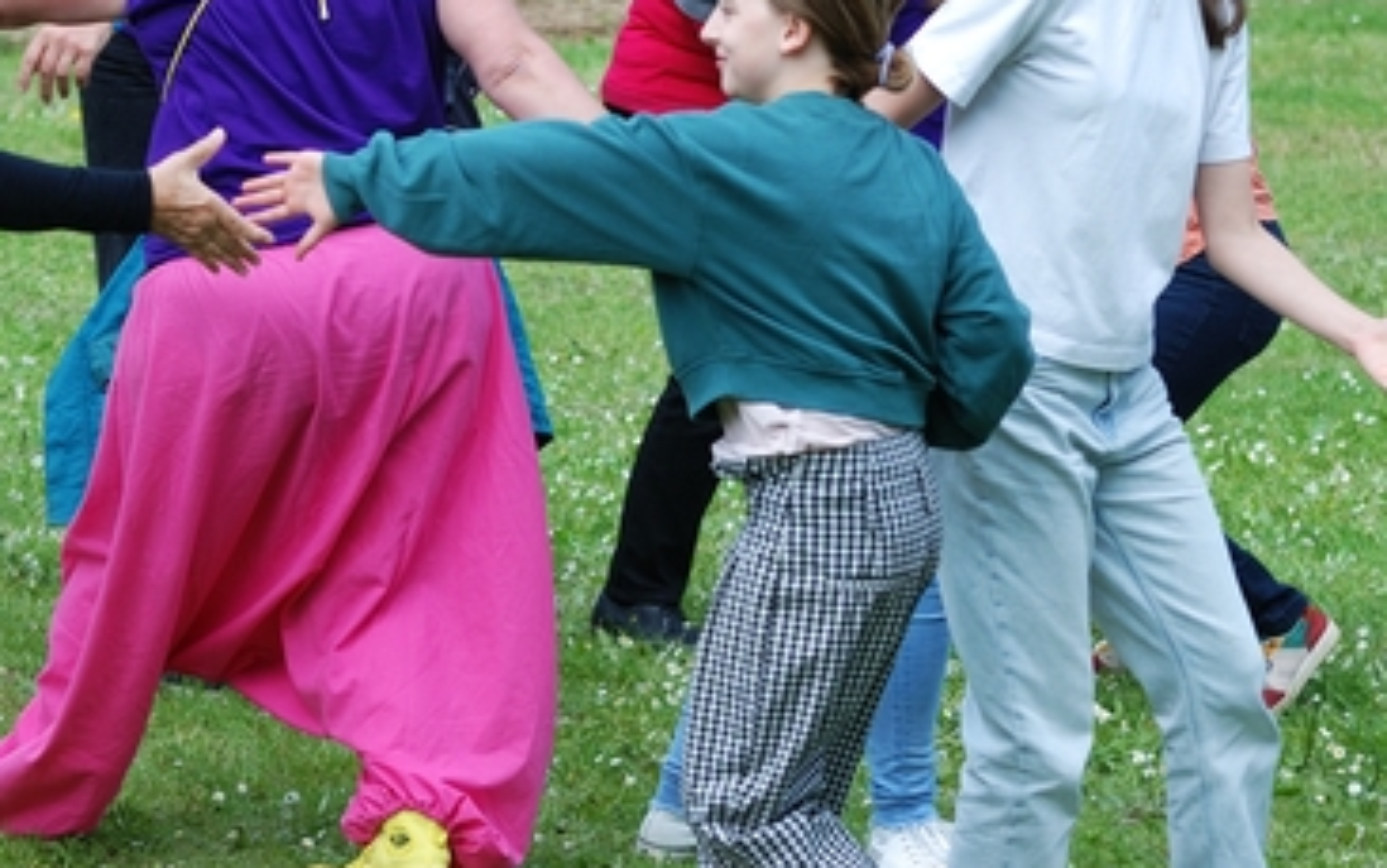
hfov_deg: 9.3
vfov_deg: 5.8
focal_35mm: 225
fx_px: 8508
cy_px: -80
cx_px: 849
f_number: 4
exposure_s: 1/320
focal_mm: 70
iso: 100
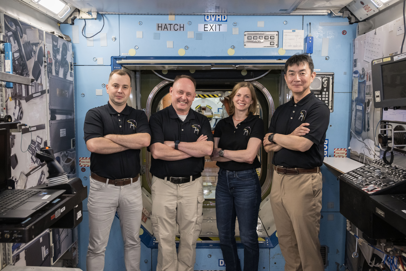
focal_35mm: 32
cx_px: 203
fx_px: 355
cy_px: 136
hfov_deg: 59.5
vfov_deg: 41.7
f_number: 5.6
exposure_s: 1/100
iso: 2500
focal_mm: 31.5
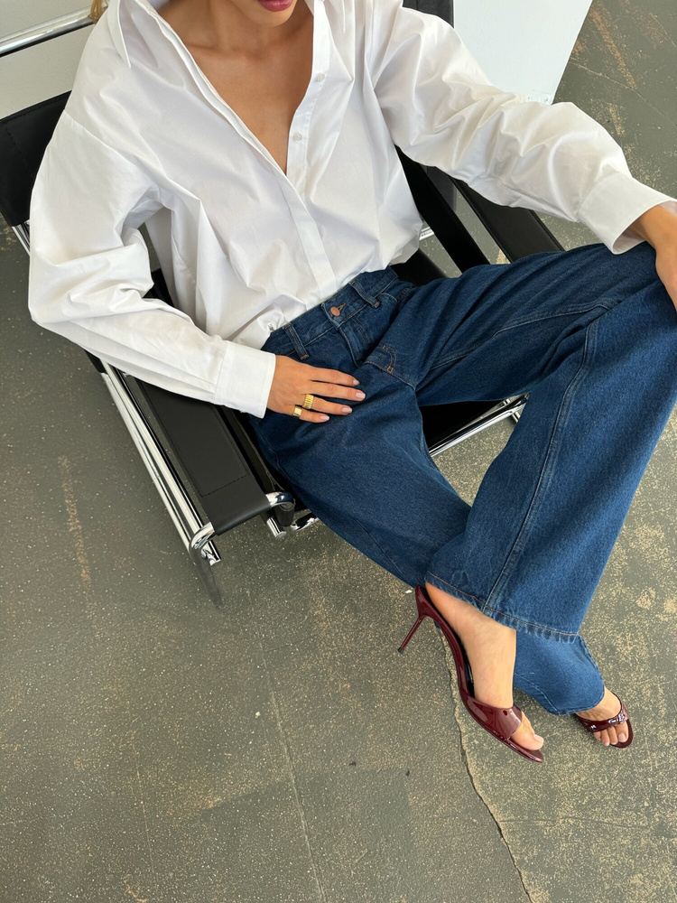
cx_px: 338
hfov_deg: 56.8
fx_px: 626
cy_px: 452
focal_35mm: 24
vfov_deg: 71.6
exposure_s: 1/137
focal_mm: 6.76
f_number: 1.78
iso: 50
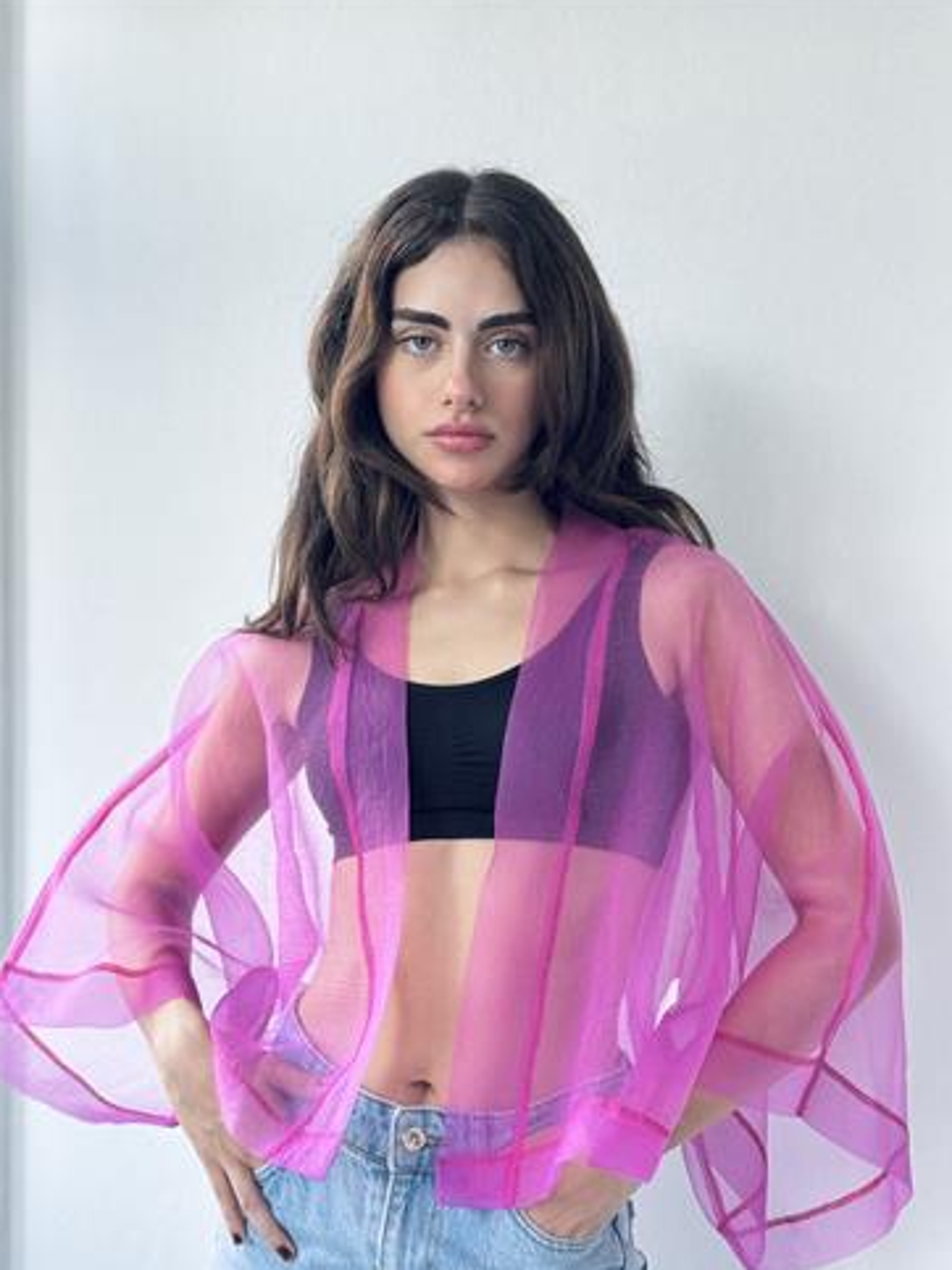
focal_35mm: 53
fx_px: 1944
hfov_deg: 27.5
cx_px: 515
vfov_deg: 36.2
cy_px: 690
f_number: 1.78
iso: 100
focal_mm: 6.76
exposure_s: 1/87
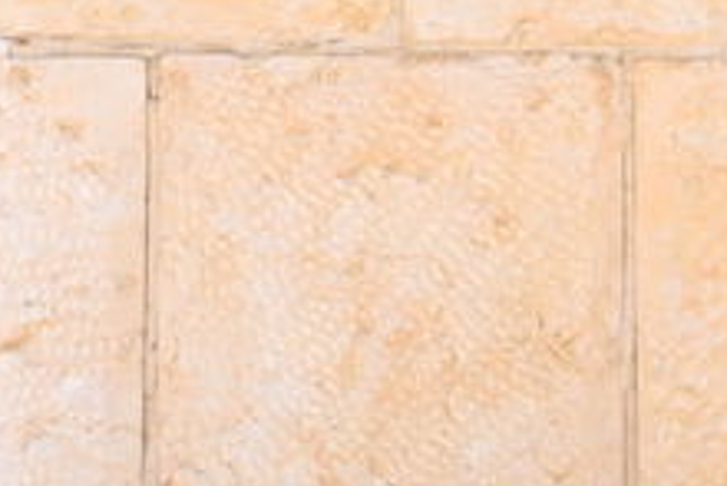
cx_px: -364
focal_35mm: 445
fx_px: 8992
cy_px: -238
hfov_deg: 4.6
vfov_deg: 3.1
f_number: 18
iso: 1250
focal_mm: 70
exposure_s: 1/320
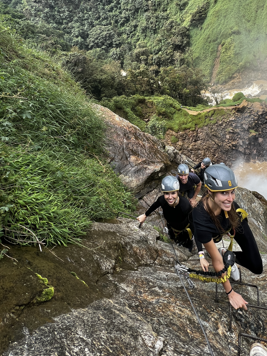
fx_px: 206
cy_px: 109
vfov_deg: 78.2
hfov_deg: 64.5
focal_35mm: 20
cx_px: 176
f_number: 1.8
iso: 32
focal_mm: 1.57
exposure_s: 1/356
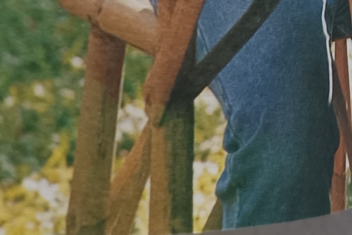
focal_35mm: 125
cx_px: 441
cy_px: -366
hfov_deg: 15.7
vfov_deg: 9.5
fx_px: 1222
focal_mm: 5.31
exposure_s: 1/50
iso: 236
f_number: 1.7
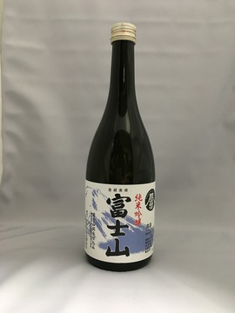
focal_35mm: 29
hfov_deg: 48.2
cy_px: 156
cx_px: 118
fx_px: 262
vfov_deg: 61.7
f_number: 2.2
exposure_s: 1/17
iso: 200
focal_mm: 4.15
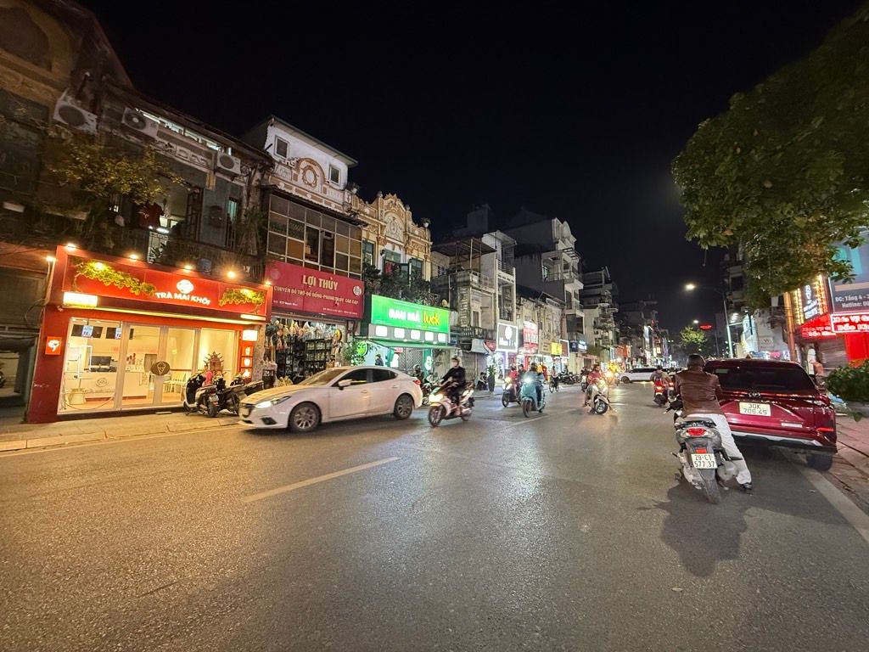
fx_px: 351
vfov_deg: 85.7
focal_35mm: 14
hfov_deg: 102.1
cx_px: 434
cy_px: 326
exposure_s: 1/50
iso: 500
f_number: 2.2
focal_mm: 2.22
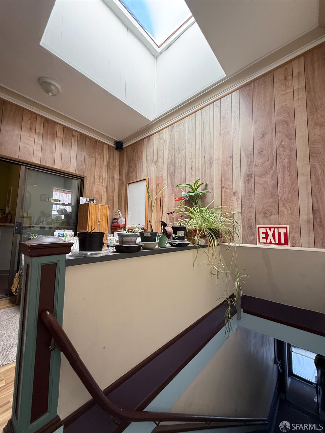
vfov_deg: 102.1
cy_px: 216
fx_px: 175
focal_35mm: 14
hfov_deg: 85.7
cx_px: 162
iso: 125
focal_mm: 2.22
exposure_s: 1/99
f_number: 2.2
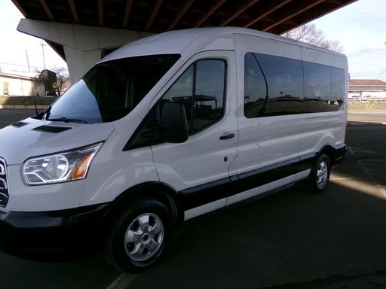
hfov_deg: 59.9
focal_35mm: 30
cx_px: 203
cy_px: 173
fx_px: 335
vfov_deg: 46.5
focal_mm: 4.3
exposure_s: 1/450
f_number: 3.7
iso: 100
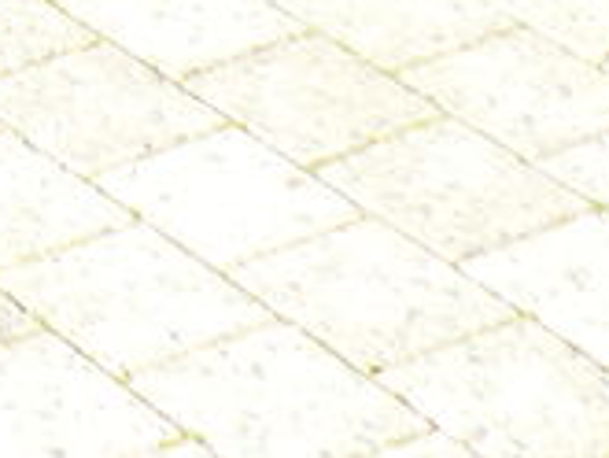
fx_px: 3944
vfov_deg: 6.1
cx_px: -1037
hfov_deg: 7.9
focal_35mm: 224
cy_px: -923
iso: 100
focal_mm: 6.1
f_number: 2.8
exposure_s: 1/320
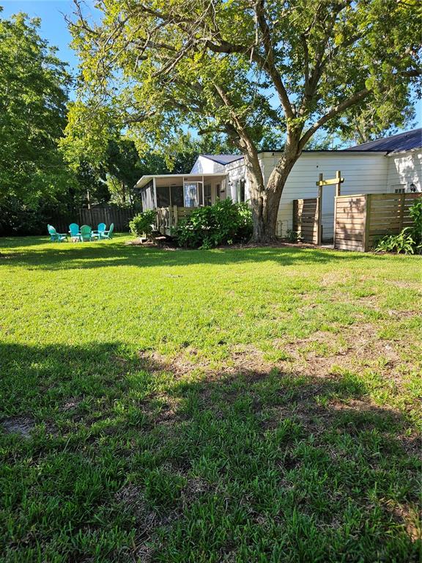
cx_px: 211
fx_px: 374
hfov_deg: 58.9
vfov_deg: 73.9
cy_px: 282
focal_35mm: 23
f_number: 1.8
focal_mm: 5.4
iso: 25
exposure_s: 1/557
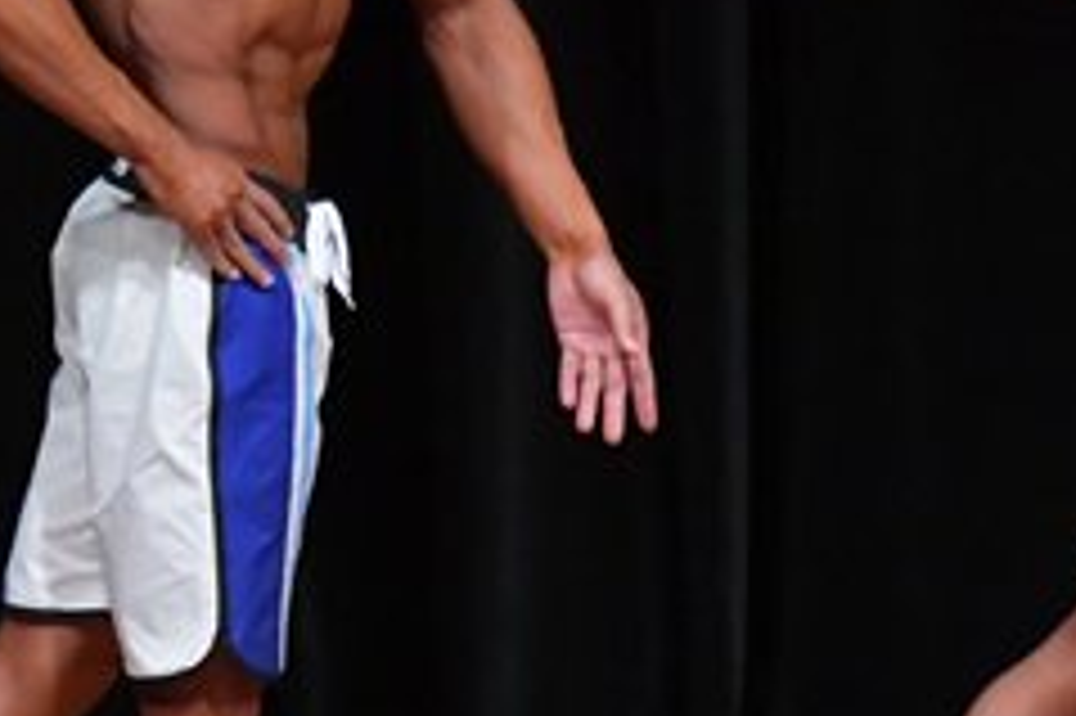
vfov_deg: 1.5
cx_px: 115
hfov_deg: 2.2
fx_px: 27597
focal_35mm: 924
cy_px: 234
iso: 5000
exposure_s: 1/400
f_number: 5.6
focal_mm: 190
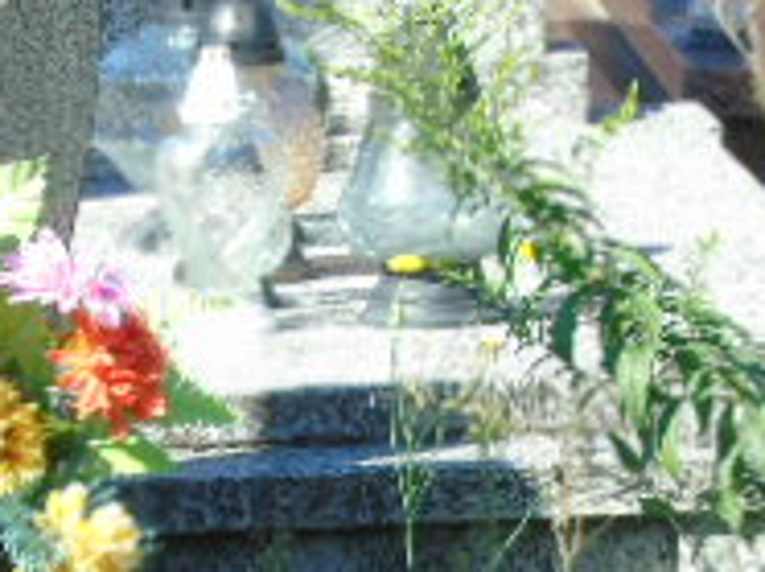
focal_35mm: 372
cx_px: 670
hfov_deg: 5.3
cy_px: 914
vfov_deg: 4.0
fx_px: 8210
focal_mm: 19
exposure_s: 1/160
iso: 80
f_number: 4.4
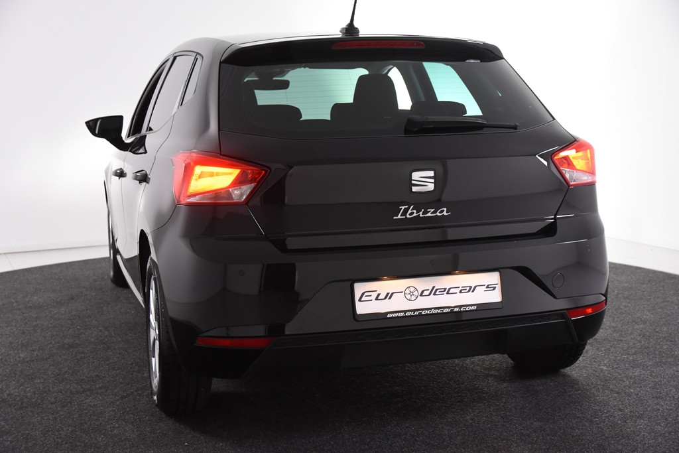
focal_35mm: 51
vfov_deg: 26.5
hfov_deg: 38.9
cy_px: 226
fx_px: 962
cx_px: 340
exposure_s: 1/80
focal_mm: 34
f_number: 4.5
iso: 1600
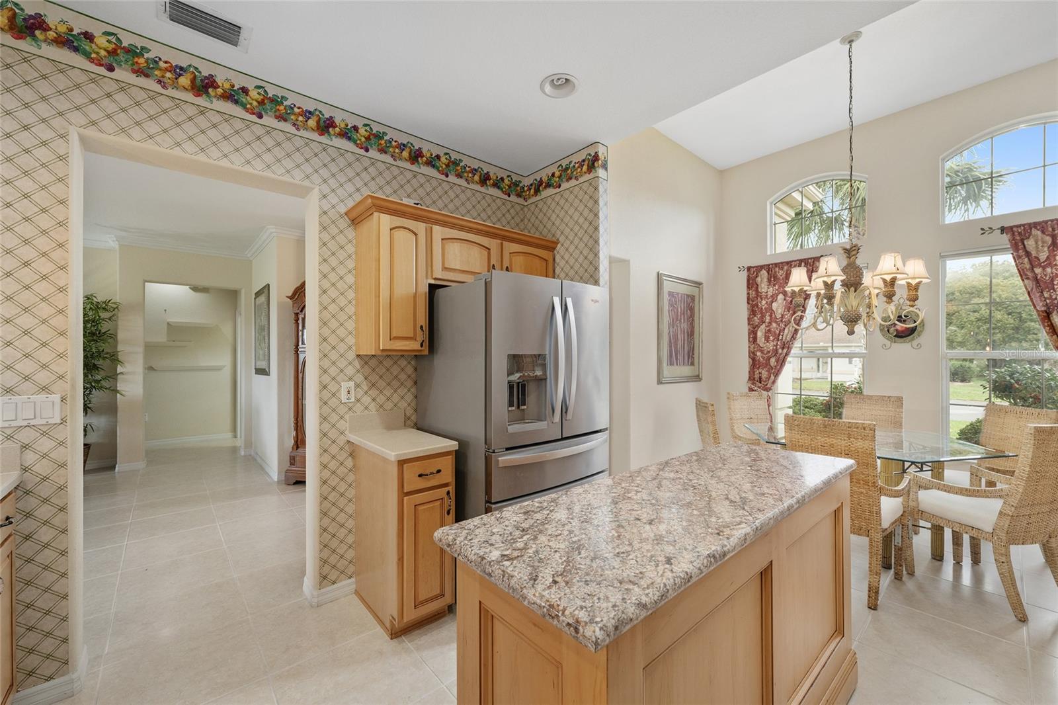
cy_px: 352
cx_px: 529
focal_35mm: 14
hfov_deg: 104.3
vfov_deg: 81.2
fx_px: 411
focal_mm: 14
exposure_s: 1/13
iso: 320
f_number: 8
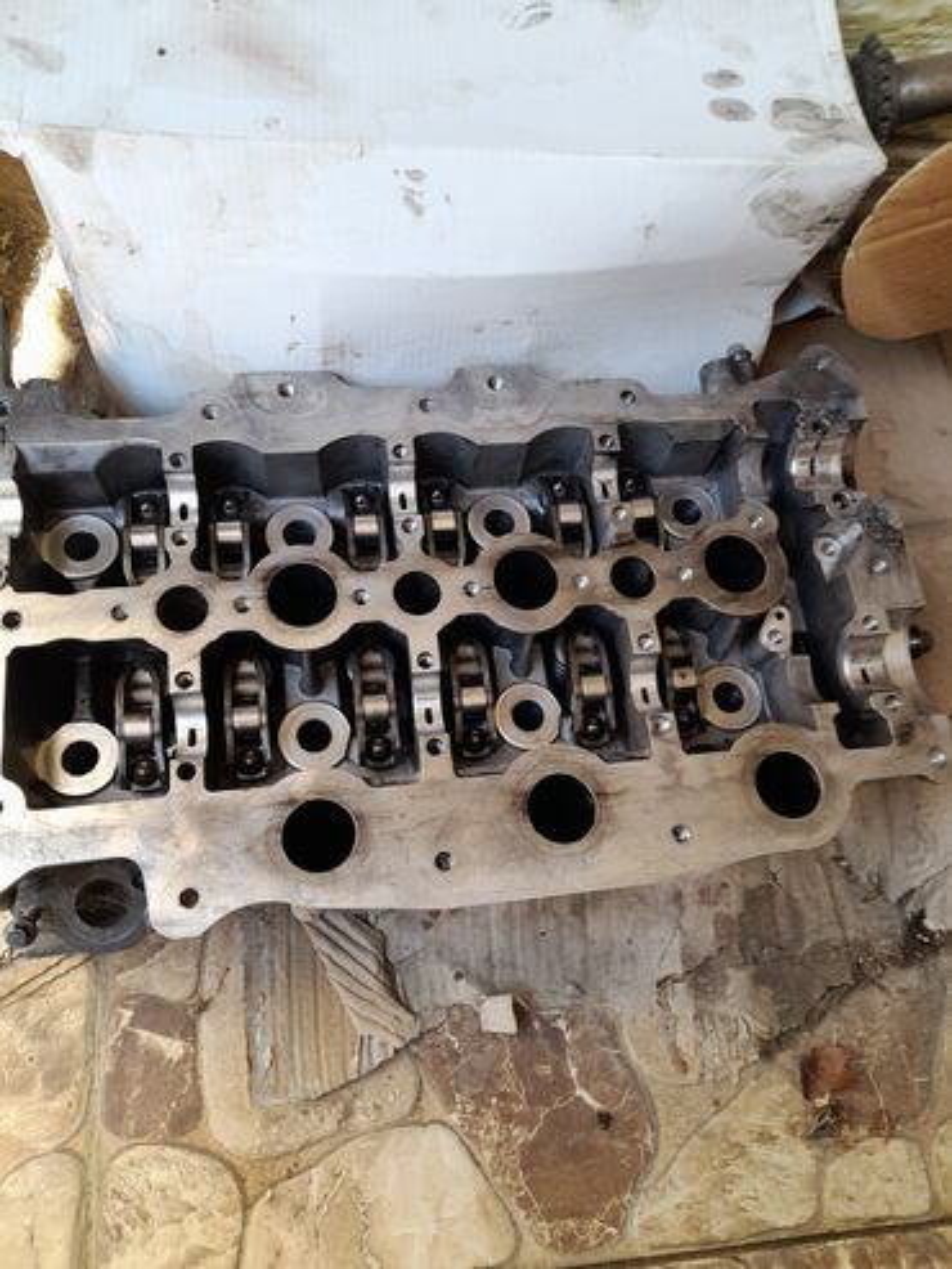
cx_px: 476
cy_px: 634
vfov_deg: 69.4
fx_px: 916
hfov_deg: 54.9
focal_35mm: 25
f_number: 2
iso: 32
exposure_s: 1/100
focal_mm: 4.6
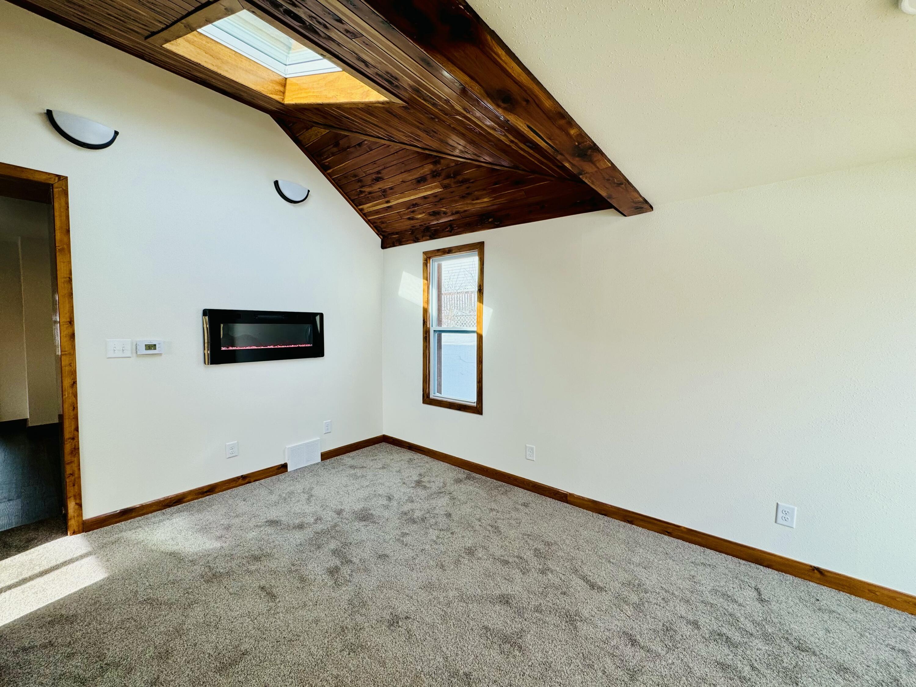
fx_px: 370
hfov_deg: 102.1
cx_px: 458
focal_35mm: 14
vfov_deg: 85.7
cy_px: 344
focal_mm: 2.22
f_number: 2.2
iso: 40
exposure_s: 1/199
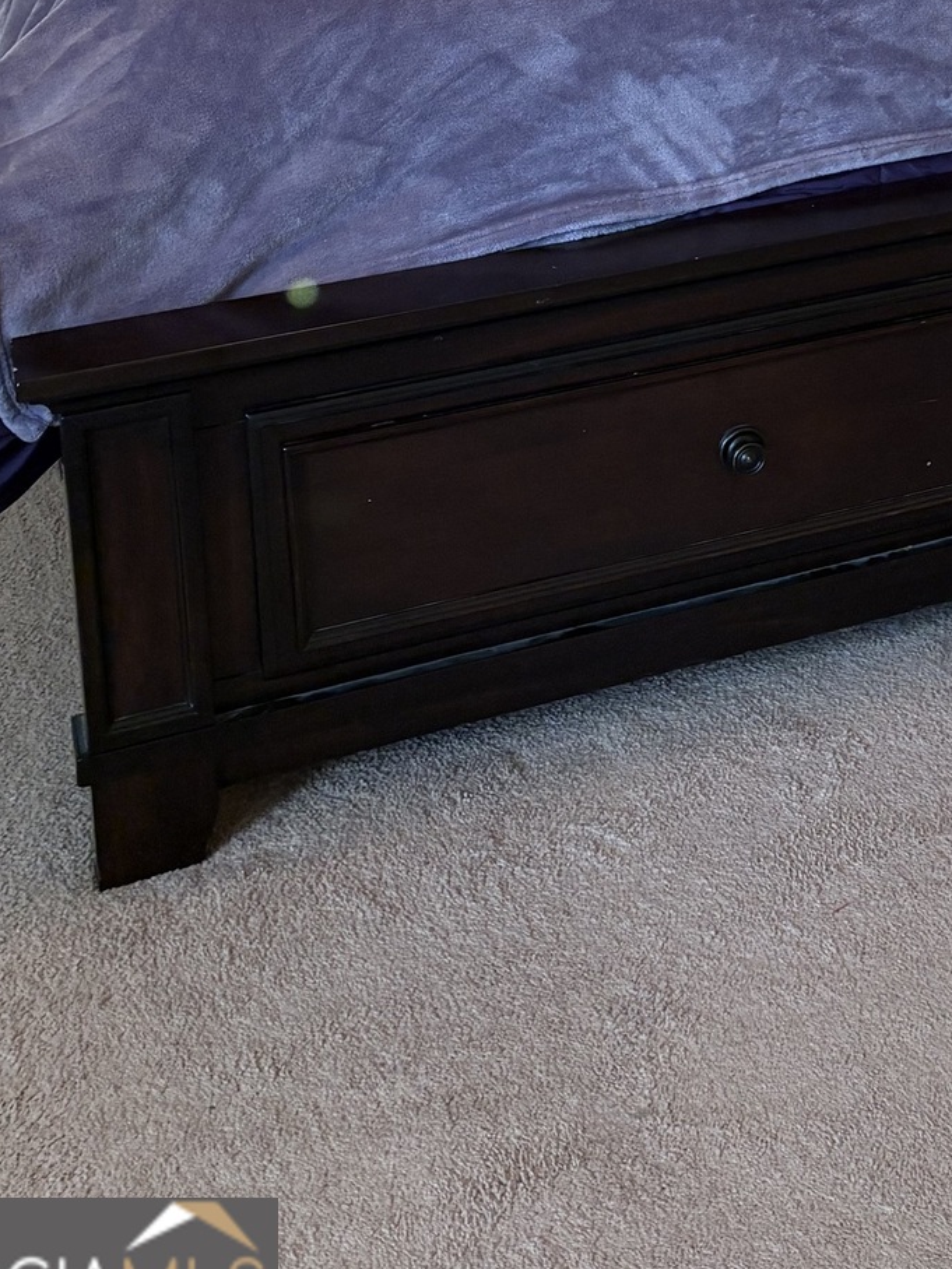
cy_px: -252
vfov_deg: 26.2
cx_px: 1004
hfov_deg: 21.3
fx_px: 2420
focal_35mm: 66
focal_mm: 5.96
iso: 125
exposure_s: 1/60
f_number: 1.6
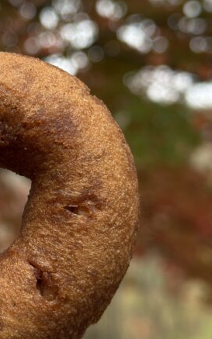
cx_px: 26
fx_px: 805
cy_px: 177
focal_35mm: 87
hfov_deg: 14.9
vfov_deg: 23.8
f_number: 1.78
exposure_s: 1/392
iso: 100
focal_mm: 6.76
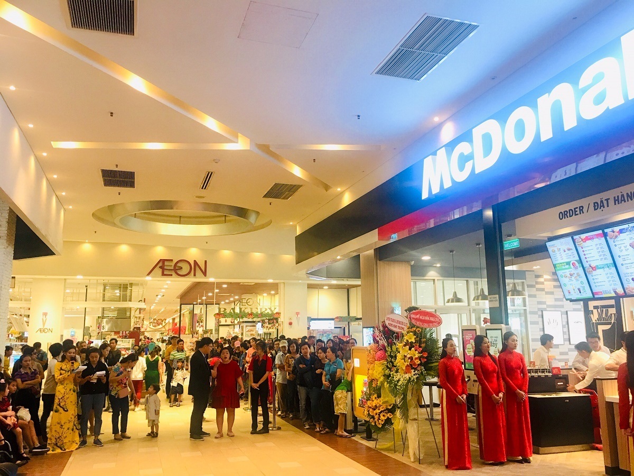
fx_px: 531
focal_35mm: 29
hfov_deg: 61.7
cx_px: 317
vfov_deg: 48.2
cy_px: 238
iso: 40
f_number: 2.2
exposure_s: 1/33
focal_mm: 4.15
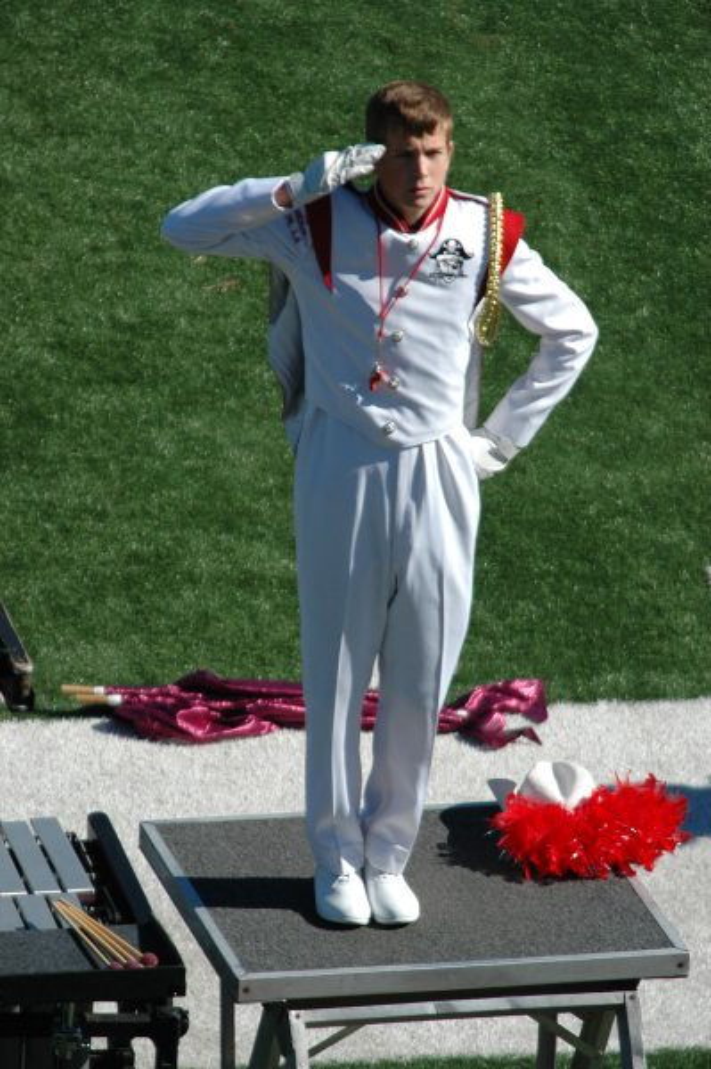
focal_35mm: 600
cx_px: 356
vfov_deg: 3.4
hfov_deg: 2.3
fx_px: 17804
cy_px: 534
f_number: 5.6
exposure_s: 1/1000
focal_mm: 400
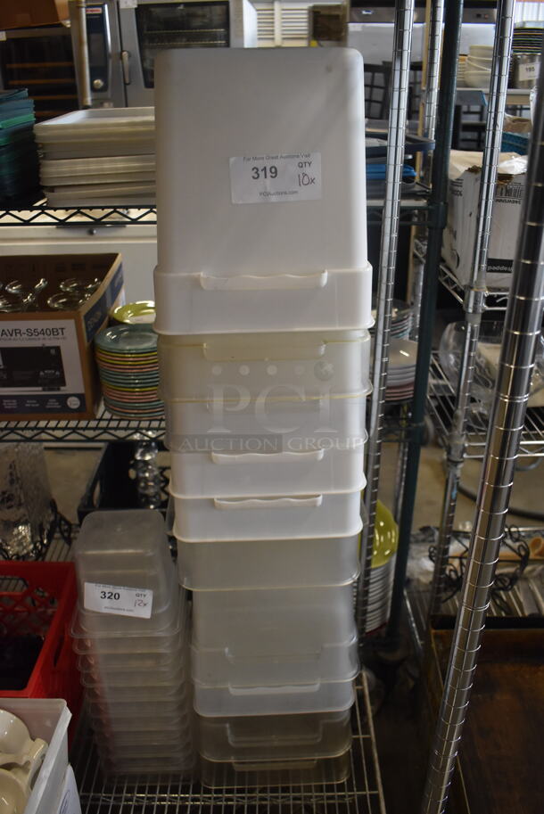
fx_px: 679
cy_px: 407
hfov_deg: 43.7
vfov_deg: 61.9
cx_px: 272
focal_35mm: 30
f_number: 3.5
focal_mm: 20
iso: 1400
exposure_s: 1/125
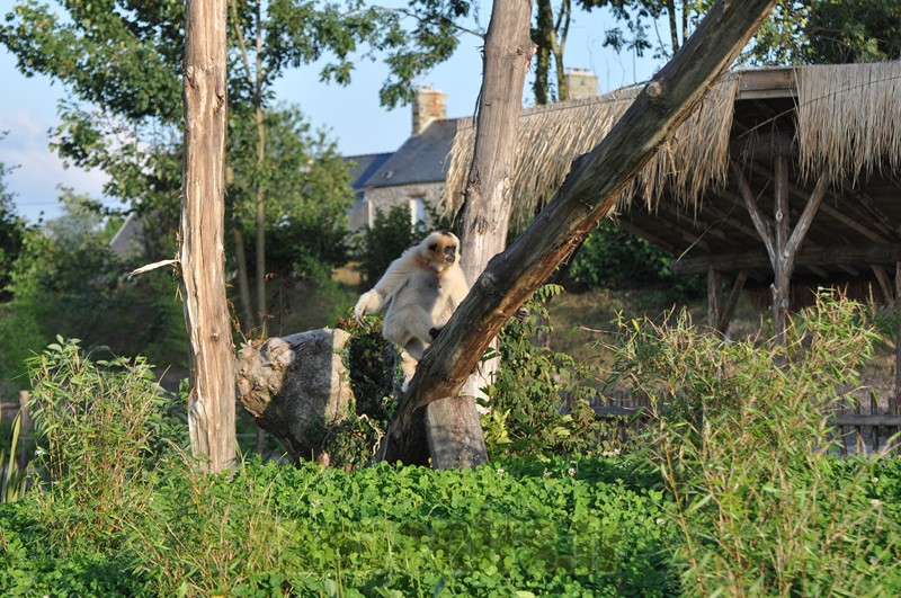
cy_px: 299
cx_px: 450
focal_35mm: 129
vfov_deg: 10.6
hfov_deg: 15.9
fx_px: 3224
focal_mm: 86
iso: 500
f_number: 4.5
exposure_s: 1/1000
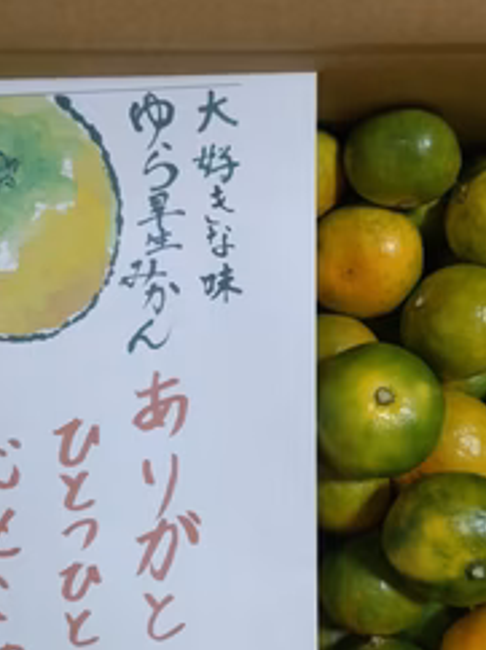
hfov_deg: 33.5
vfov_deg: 43.8
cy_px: 355
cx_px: 244
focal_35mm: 43
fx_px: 806
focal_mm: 4.8
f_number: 1.79
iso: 834
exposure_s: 1/60
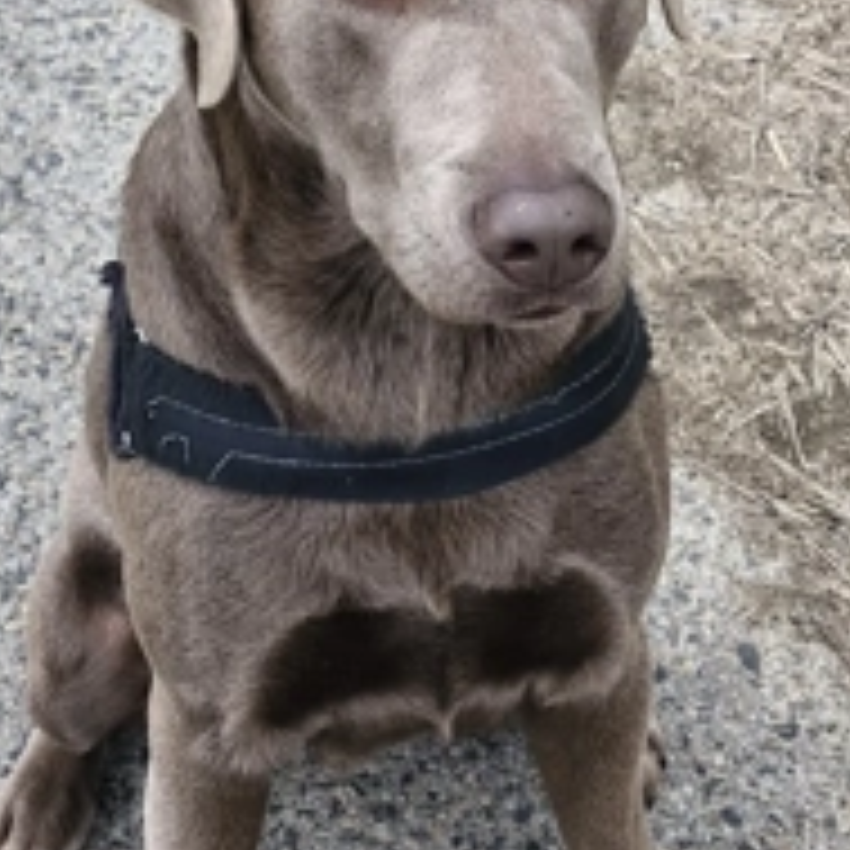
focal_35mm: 43
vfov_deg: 39.0
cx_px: 459
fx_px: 1195
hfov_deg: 39.1
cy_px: 513
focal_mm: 5.54
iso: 50
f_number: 1.8
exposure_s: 1/625
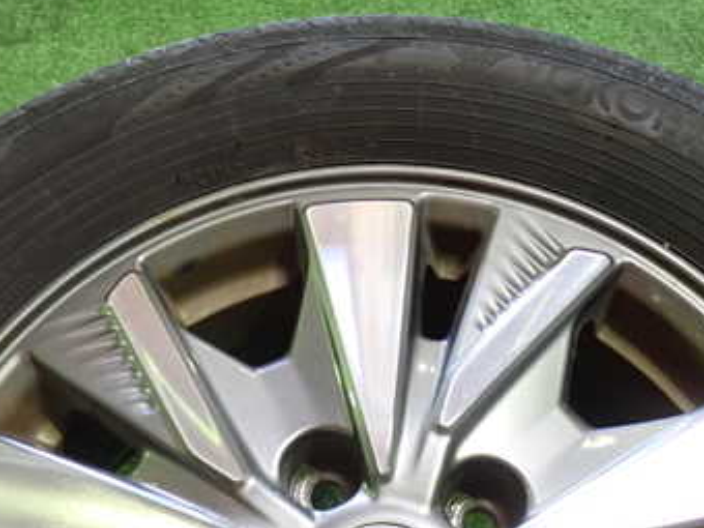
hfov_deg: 36.1
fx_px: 1078
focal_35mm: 53
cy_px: 234
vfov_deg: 27.5
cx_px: 389
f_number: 2.3
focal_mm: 5.4
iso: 320
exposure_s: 1/30
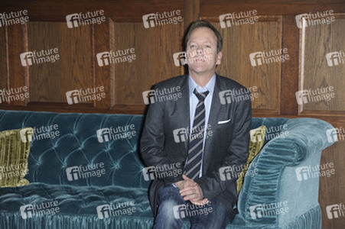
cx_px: 172
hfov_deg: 18.3
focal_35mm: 112
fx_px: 1073
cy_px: 114
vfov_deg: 12.2
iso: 800
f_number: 5.6
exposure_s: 1/160
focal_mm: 112
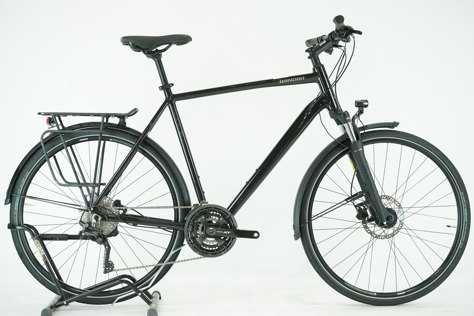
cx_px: 237
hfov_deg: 29.7
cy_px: 158
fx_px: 895
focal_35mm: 68
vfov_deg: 20.0
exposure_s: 1/200
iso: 3200
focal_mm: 68
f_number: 7.1
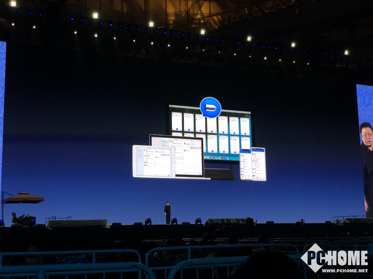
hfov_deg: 36.8
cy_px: 140
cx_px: 186
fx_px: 560
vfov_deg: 28.0
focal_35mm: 52
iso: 50
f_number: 2.4
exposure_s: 1/60
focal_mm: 6
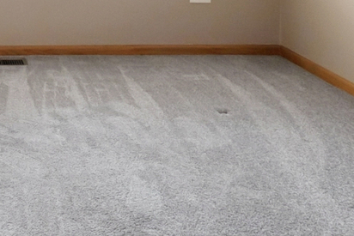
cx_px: -46
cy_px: -127
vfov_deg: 19.7
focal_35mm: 59
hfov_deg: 30.1
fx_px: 580
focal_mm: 10
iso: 400
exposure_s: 1/100
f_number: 8
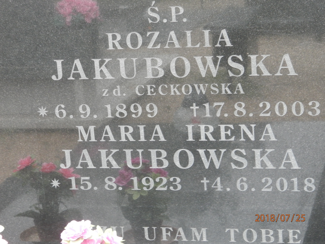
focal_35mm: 106
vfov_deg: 14.0
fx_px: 995
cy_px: 122
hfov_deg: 18.5
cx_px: 162
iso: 320
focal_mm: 19
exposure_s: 1/20
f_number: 4.5
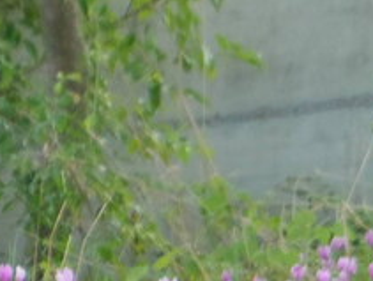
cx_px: 341
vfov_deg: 4.7
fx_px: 3389
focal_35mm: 314
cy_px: 486
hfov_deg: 6.3
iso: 640
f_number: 4.5
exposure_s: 1/100
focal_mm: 14.9
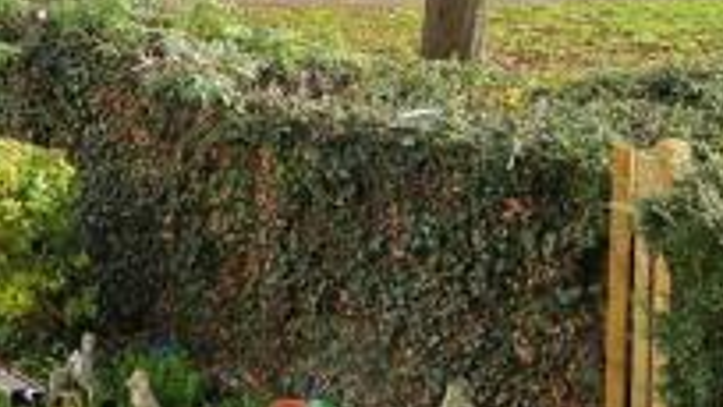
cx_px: 163
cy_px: -235
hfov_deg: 26.4
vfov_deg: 14.2
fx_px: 1515
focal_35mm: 79
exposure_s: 1/125
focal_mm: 10
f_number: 8
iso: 100
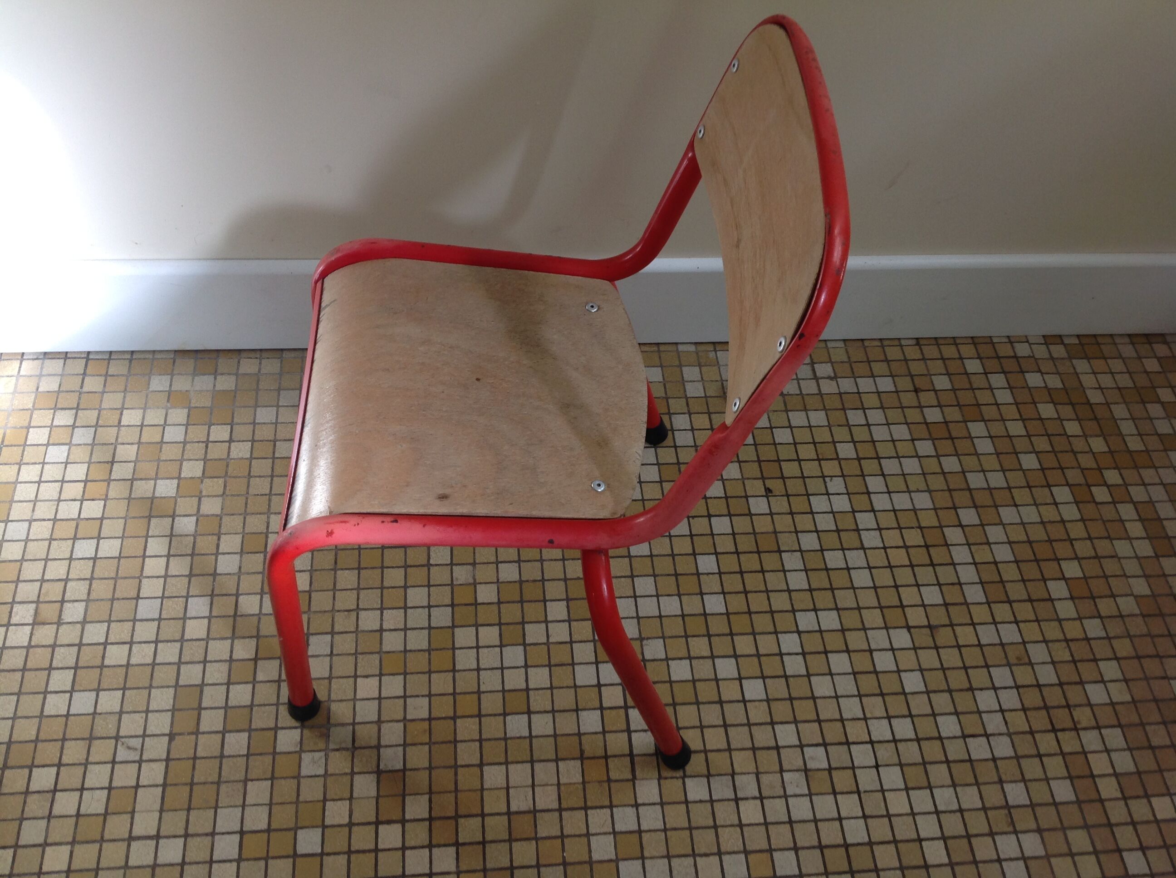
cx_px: 588
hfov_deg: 52.7
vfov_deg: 40.6
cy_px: 439
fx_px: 1187
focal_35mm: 35
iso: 50
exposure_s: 1/24
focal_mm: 4.28
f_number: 2.4
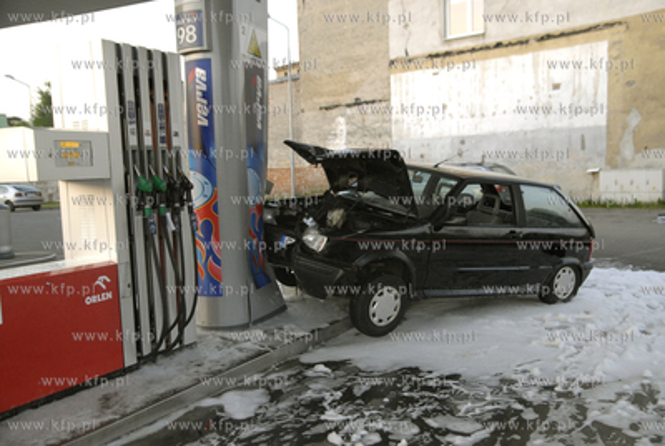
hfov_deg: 53.1
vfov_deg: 37.0
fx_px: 666
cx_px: 332
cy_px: 223
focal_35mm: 36
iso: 800
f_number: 3.2
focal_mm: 24
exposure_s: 1/50
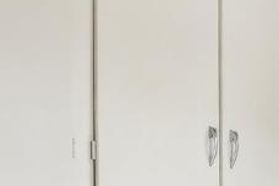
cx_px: 302
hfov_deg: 21.1
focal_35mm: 92
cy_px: 250
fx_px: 713
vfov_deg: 14.2
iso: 640
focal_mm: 14
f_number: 8
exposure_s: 1/100
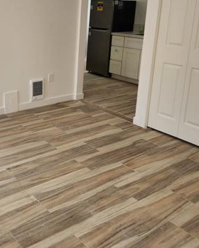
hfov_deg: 35.2
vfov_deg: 44.1
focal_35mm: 41
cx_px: 38
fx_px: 302
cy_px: 81
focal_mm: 6.4
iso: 25
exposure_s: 1/120
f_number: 1.8
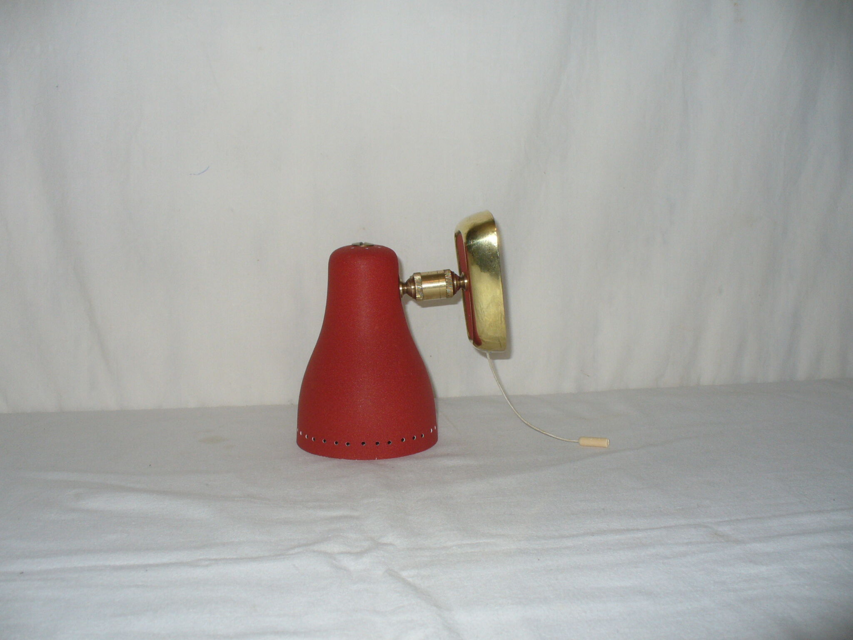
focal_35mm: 37
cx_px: 426
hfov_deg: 50.1
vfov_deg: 38.7
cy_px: 320
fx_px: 912
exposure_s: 1/30
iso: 100
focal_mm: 6.1
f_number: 2.8
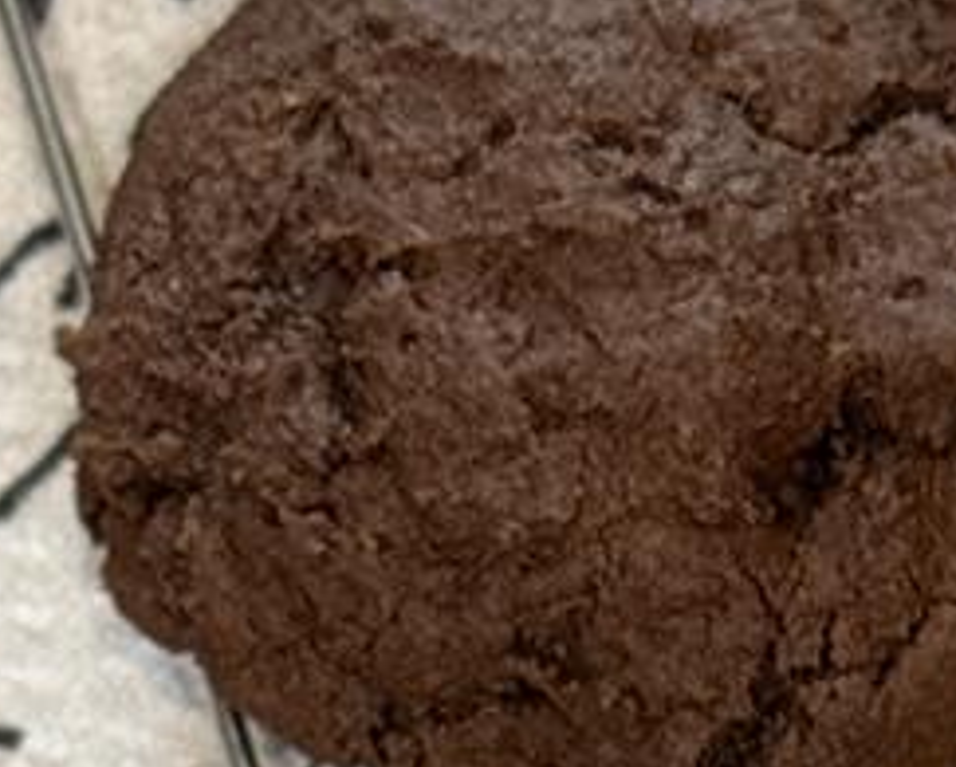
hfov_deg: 6.0
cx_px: 2172
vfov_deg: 4.8
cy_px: 2317
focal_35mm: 308
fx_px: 8725
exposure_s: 1/60
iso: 160
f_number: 1.78
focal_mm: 6.76
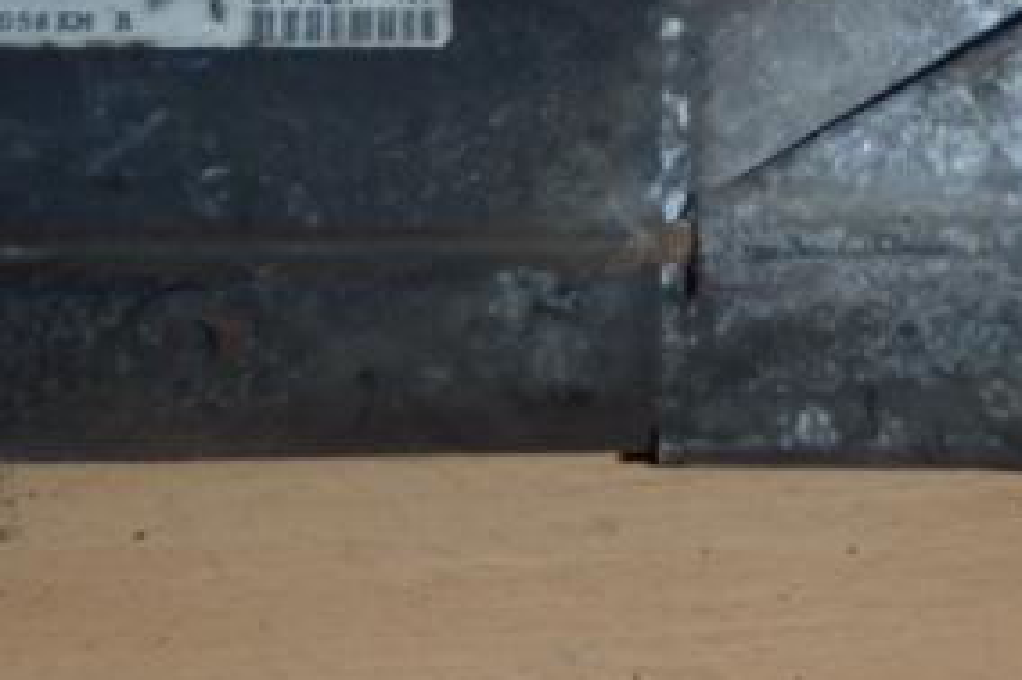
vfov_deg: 15.0
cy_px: -25
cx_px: 432
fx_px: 2525
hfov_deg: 22.9
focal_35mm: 89
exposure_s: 1/40
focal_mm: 6.83
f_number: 4.6
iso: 100
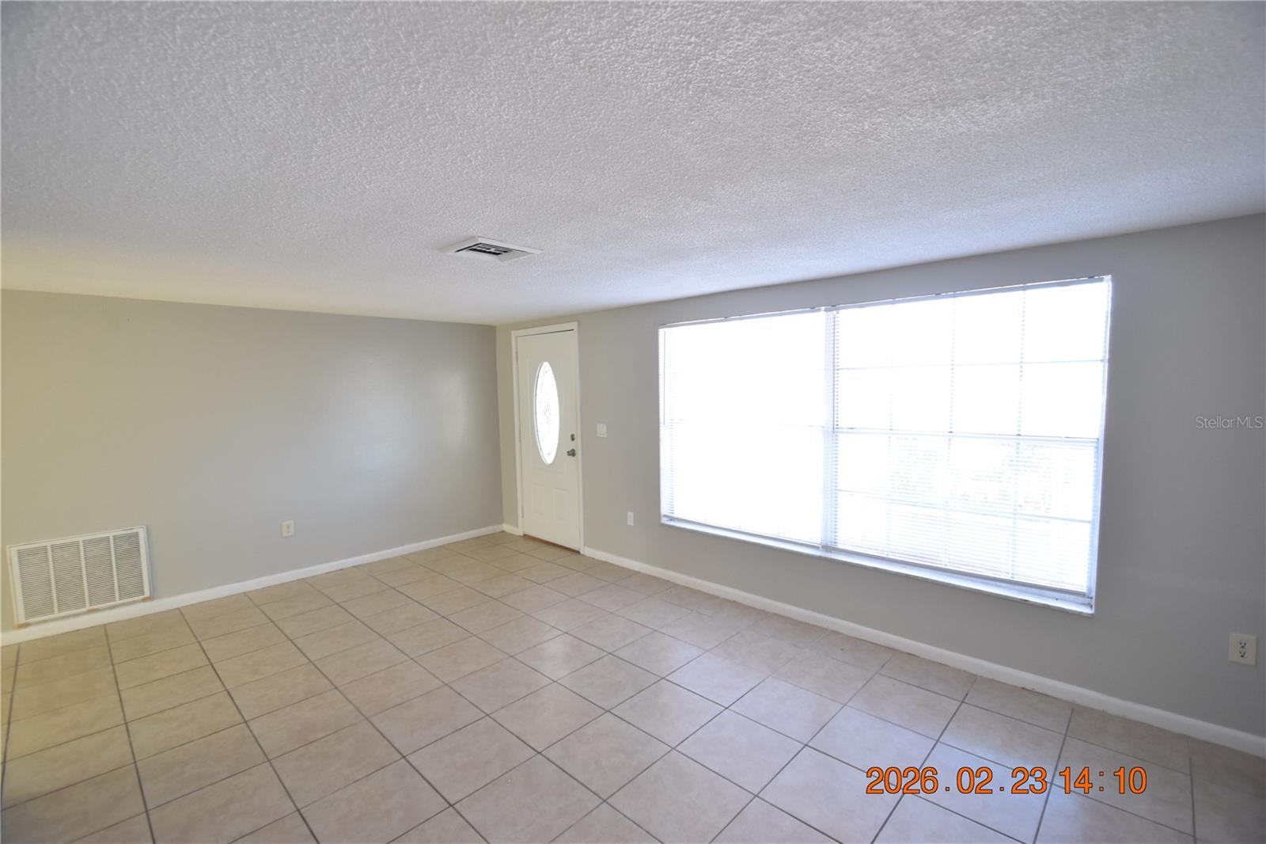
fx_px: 527
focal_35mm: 15
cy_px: 422
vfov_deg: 77.3
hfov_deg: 100.4
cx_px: 633
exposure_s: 1/30
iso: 800
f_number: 3.5
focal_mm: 10
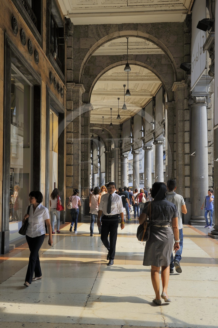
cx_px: 109
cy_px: 164
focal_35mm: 36
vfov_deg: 53.1
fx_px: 327
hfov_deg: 36.9
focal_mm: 36
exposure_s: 1/160
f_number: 7.1
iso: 200
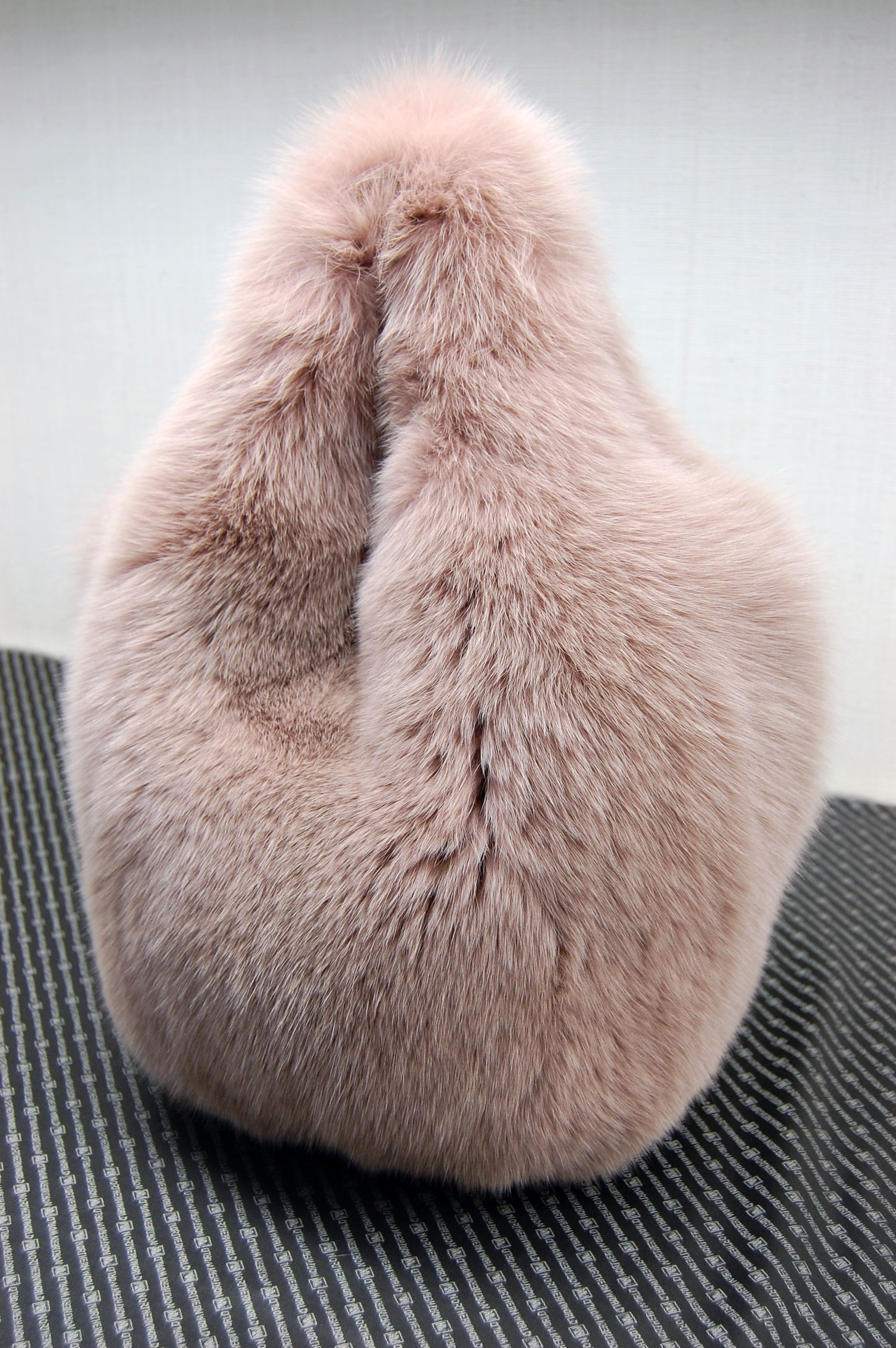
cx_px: 448
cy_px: 674
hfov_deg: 34.1
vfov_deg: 49.6
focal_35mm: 39
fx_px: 1459
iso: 400
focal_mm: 26
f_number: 5
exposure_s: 1/100
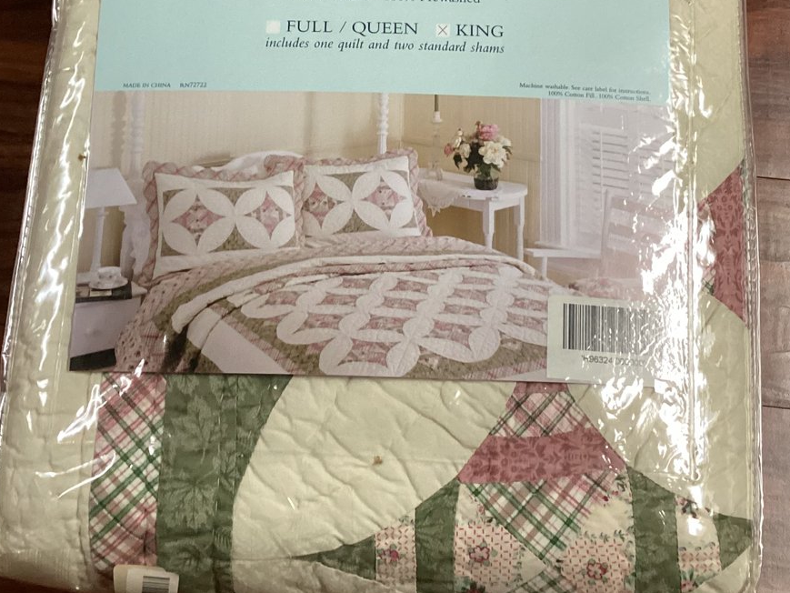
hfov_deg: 35.5
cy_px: 219
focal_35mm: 54
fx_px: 1233
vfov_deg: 26.9
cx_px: 357
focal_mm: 3.3
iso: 400
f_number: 2.4
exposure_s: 1/60
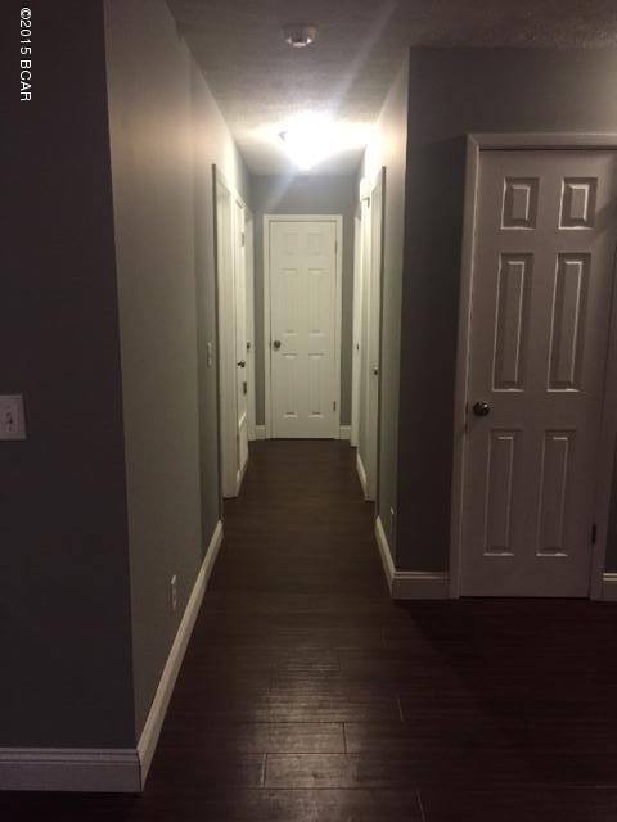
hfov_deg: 48.2
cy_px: 411
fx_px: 689
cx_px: 308
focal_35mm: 29
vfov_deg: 61.7
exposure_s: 1/30
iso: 200
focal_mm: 4.15
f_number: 2.2
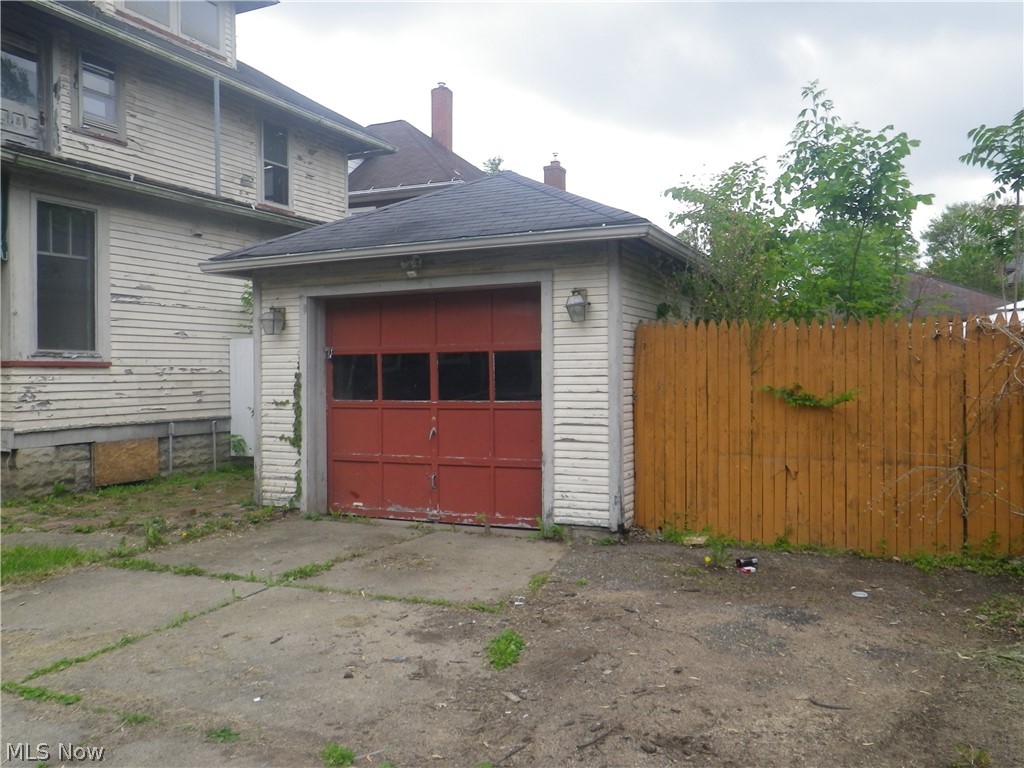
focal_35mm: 28
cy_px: 384
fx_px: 828
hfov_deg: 63.4
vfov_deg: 49.7
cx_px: 512
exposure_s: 1/250
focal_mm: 5
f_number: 4.2
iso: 80
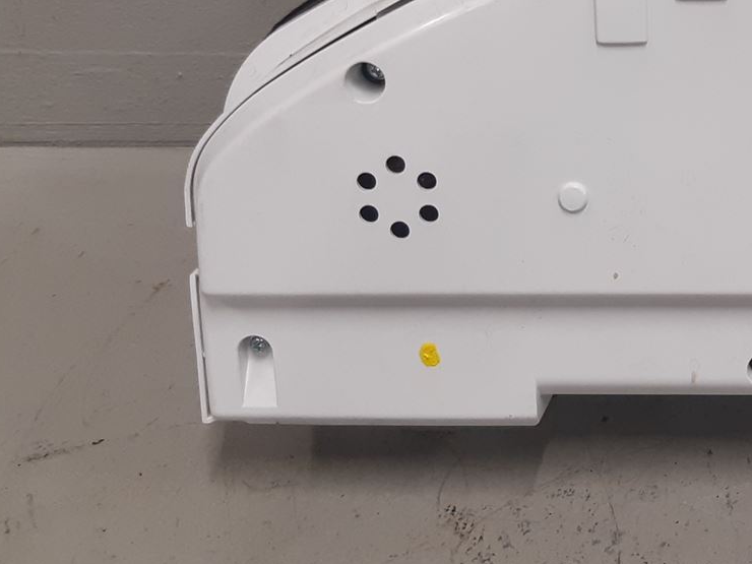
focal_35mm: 72
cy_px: 48
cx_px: 753
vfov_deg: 20.0
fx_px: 1564
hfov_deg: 25.7
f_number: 1.7
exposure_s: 1/50
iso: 100
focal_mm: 3.93
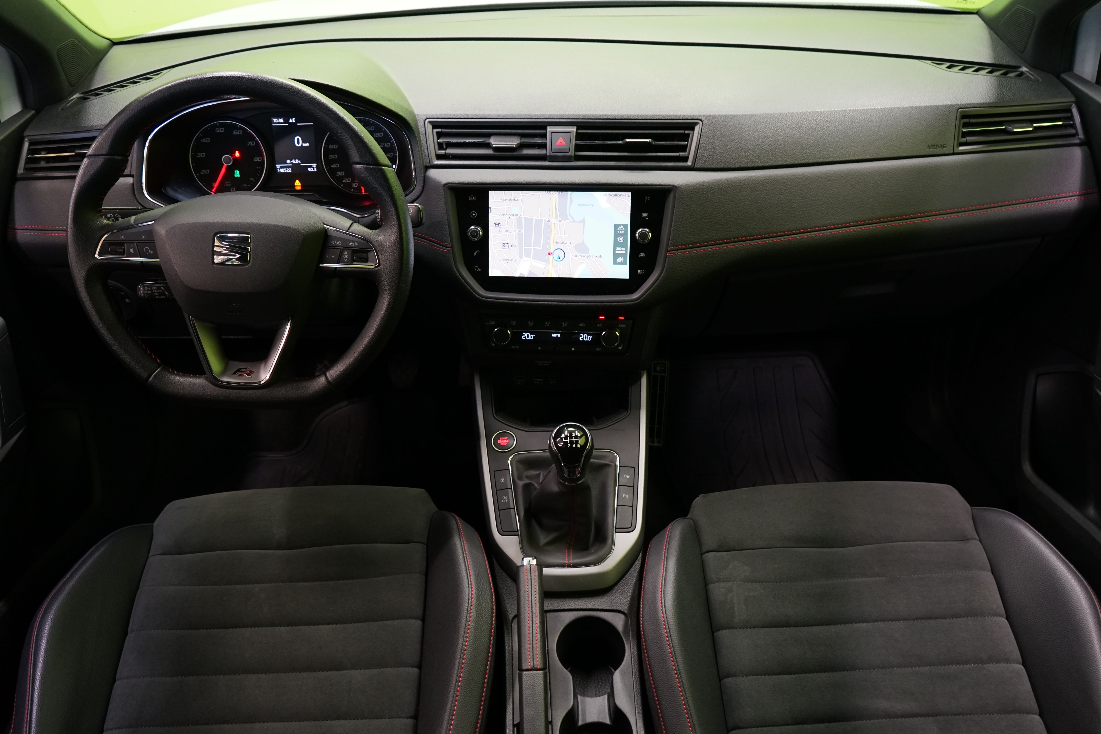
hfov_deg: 63.7
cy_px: 367
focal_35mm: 29
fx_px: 887
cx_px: 550
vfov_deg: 45.0
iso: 1600
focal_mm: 29
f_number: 5
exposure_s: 1/20
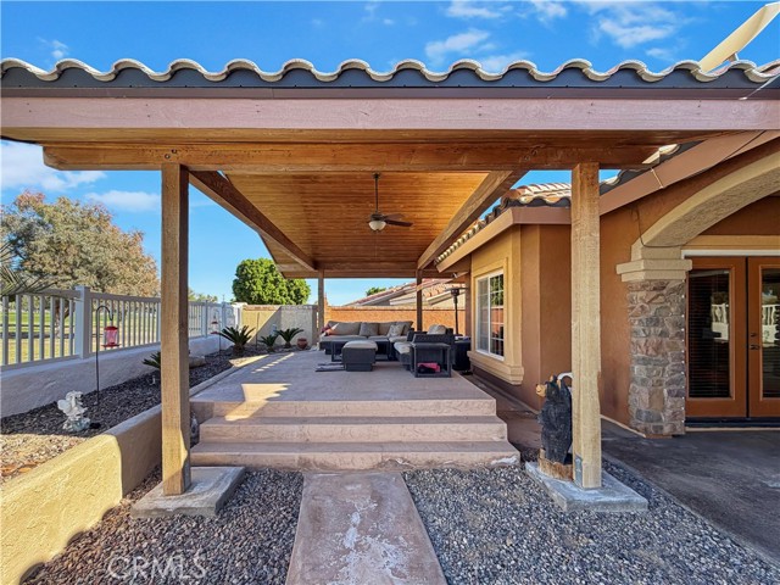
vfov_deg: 85.7
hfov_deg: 102.1
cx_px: 390
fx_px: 315
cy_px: 292
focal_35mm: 14
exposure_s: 1/500
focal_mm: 2.22
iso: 64
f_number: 2.2
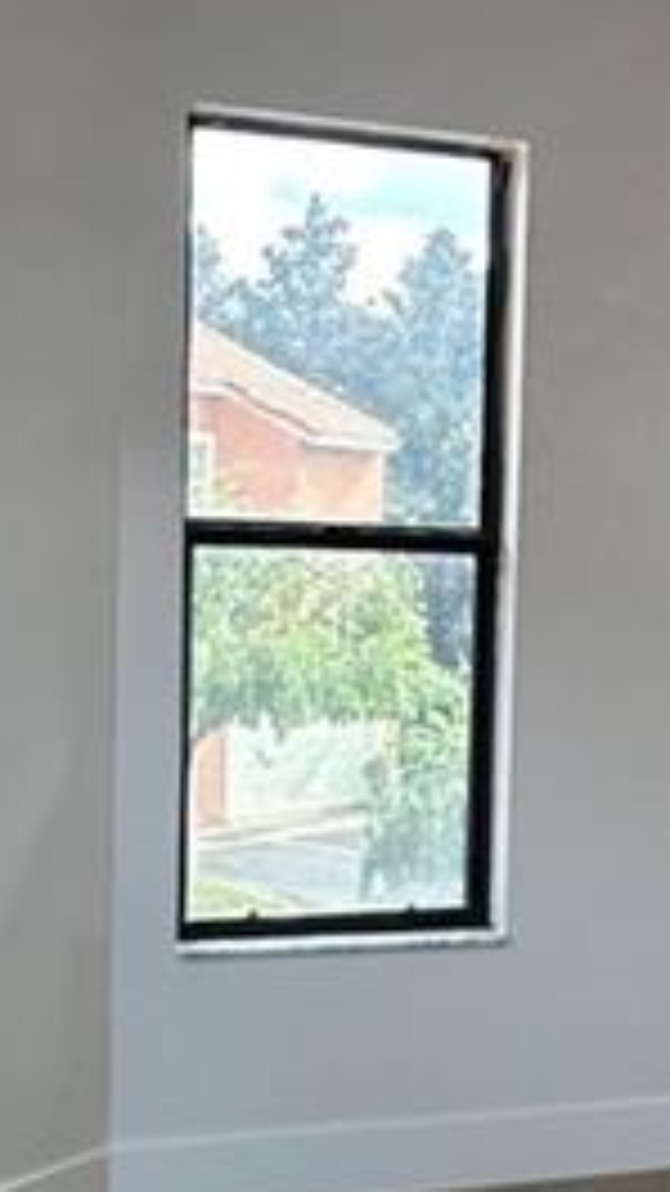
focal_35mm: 69
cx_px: 746
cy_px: 702
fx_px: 2180
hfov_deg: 16.9
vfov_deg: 30.5
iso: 64
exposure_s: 1/120
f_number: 2.2
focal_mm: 2.22
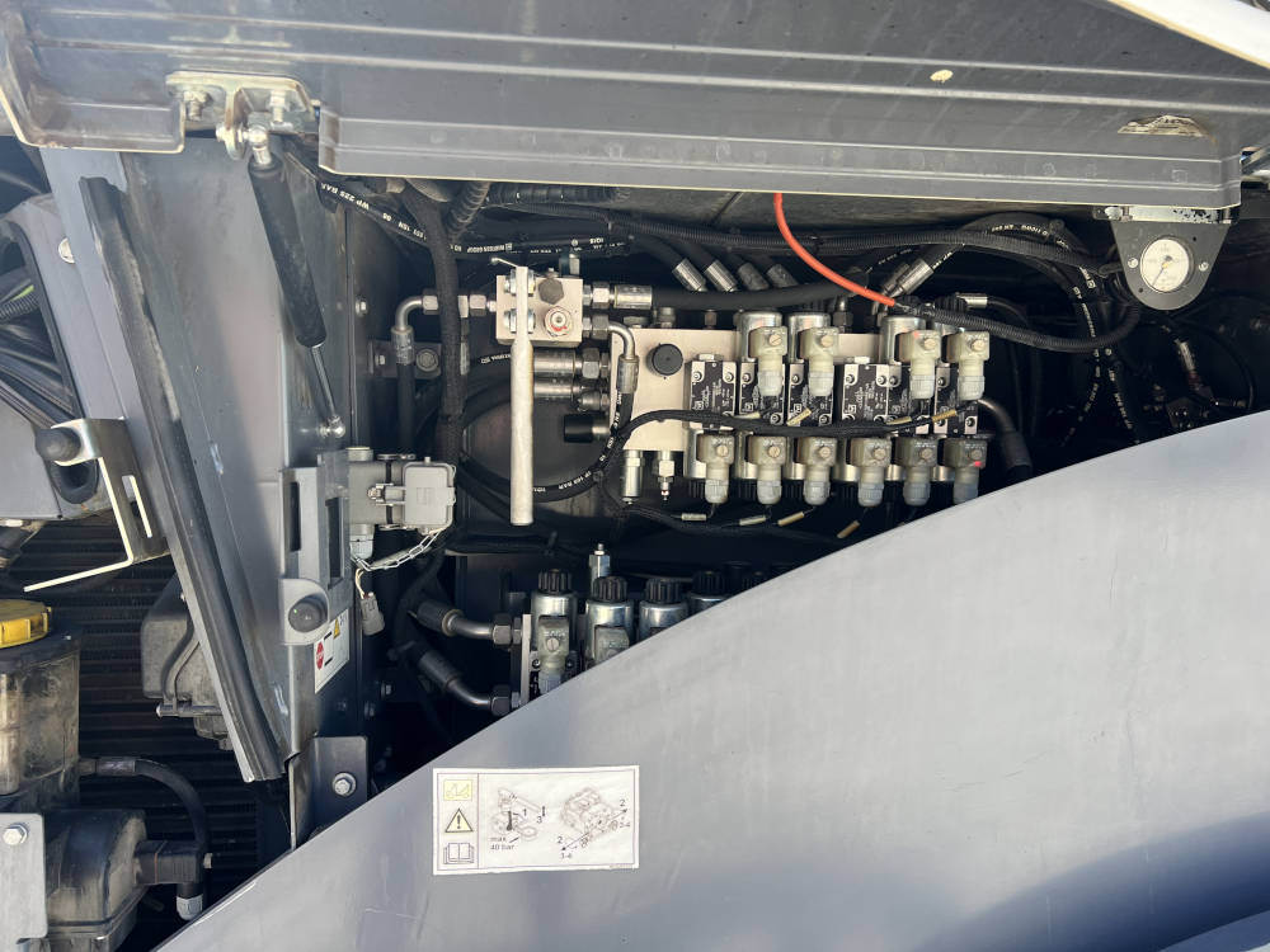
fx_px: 954
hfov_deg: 67.3
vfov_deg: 53.1
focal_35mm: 26
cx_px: 635
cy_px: 476
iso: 50
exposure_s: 1/468
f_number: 1.5
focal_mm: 5.7
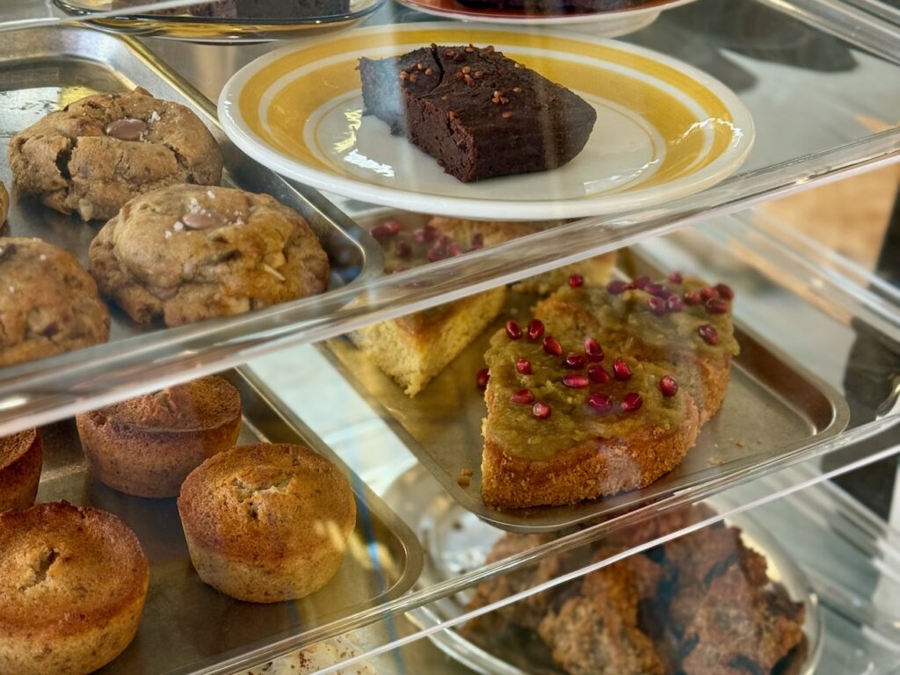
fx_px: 1248
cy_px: 338
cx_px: 450
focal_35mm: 48
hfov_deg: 39.7
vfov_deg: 30.3
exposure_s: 1/50
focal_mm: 6.76
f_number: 1.78
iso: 160
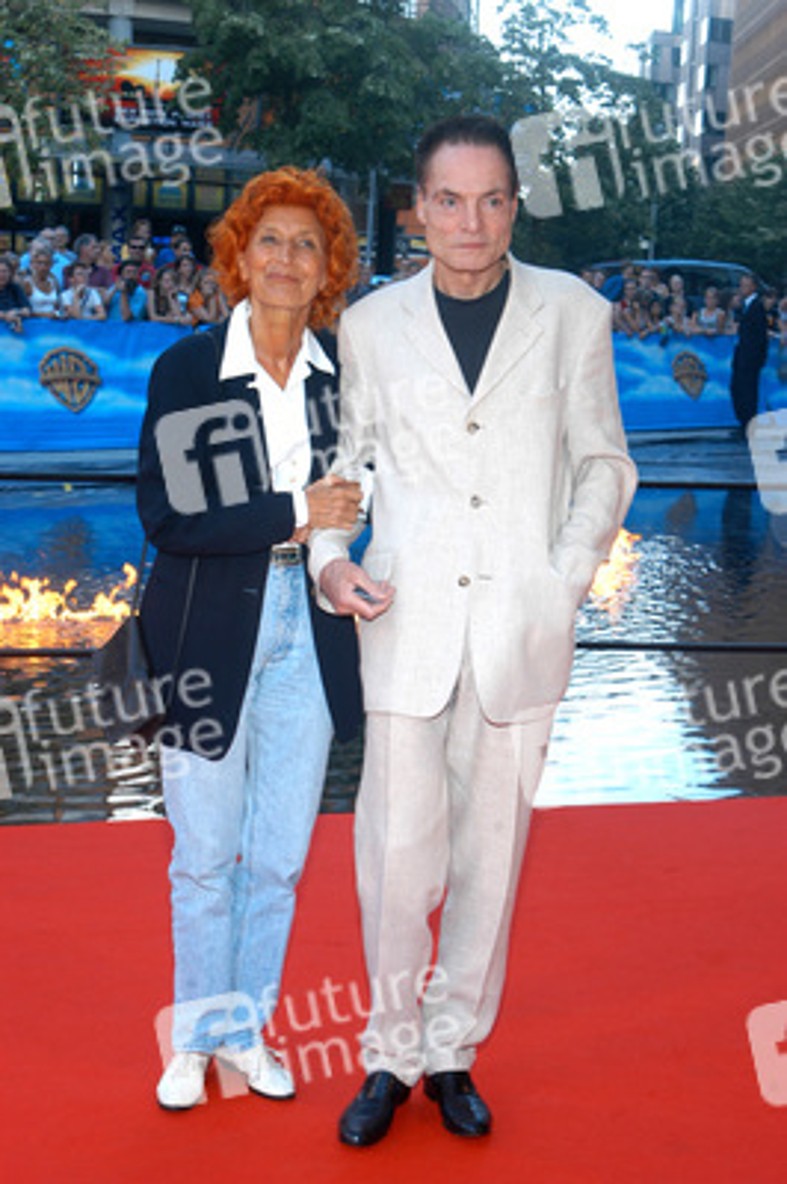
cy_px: 592
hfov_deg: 21.5
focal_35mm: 63
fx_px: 2069
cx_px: 394
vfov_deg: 31.9
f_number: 6.3
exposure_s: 1/60
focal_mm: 42
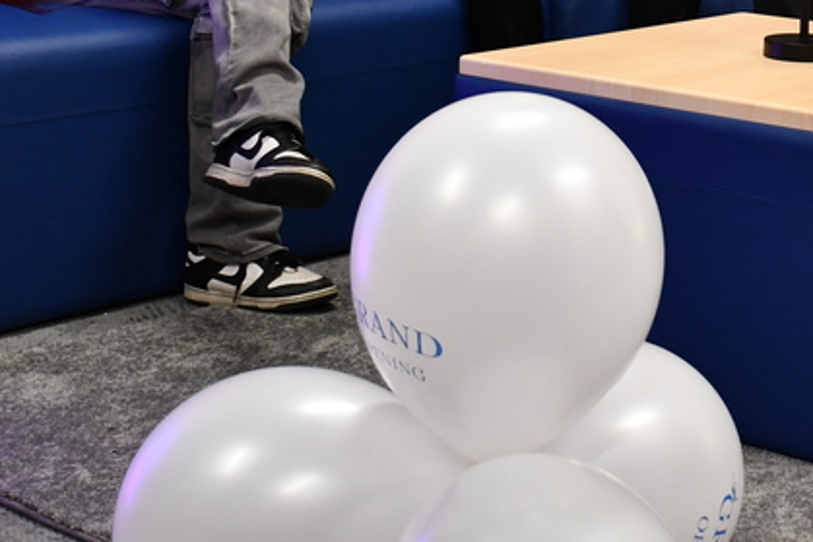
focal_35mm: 88
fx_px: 1986
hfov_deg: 22.4
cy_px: -71
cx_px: 768
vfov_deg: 15.1
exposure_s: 1/125
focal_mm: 24
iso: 1600
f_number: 3.8
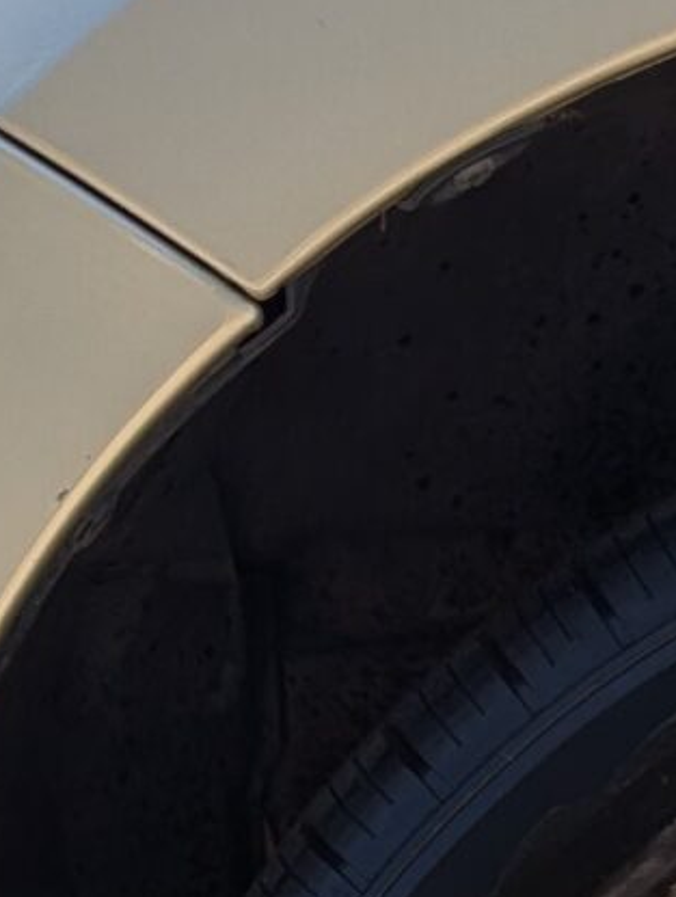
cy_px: 2120
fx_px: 3840
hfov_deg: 9.7
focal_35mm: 148
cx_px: 1084
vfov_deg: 11.2
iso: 20
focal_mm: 6.9
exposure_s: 1/445
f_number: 1.68
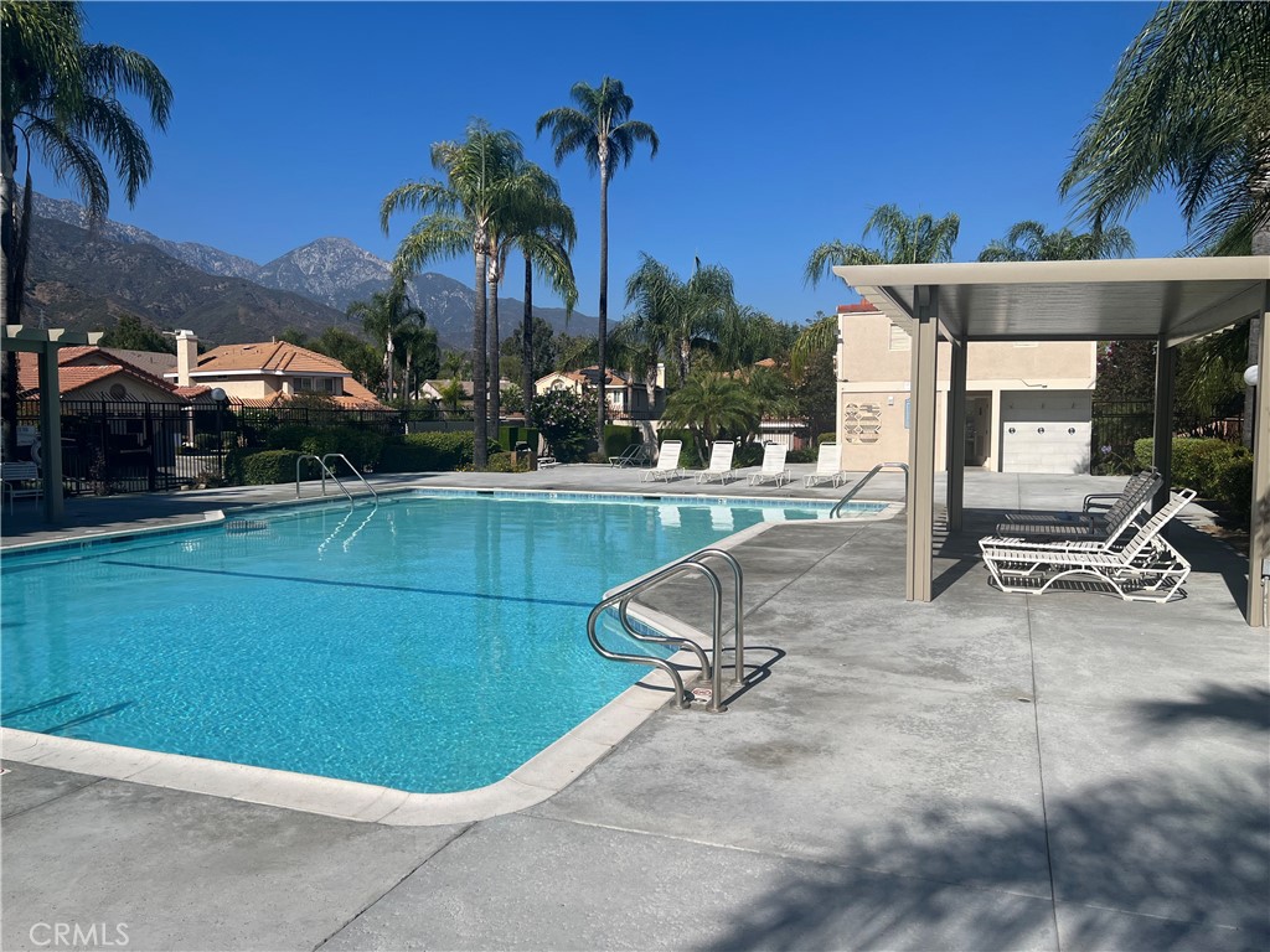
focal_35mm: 26
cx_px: 635
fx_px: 954
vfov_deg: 53.1
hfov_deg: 67.3
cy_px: 476
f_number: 1.5
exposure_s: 1/8000
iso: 50
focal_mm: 5.7
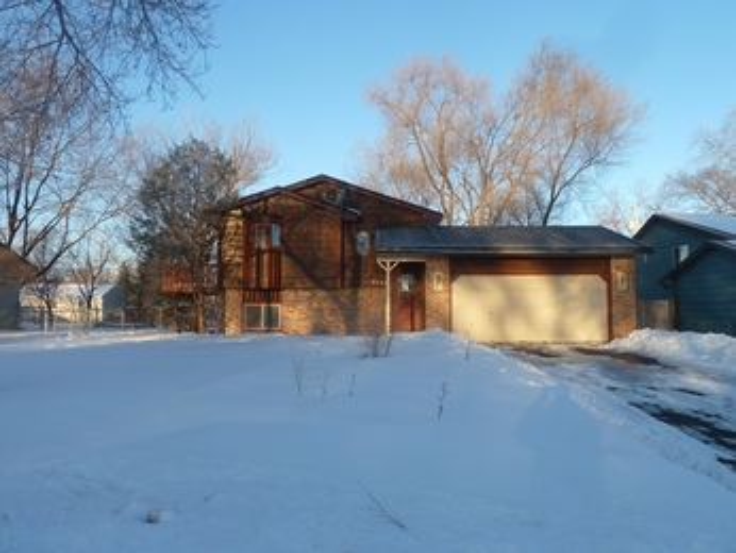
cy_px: 276
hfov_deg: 69.4
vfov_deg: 54.9
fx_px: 532
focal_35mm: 25
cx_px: 368
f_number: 4
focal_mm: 4.1
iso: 80
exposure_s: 1/200
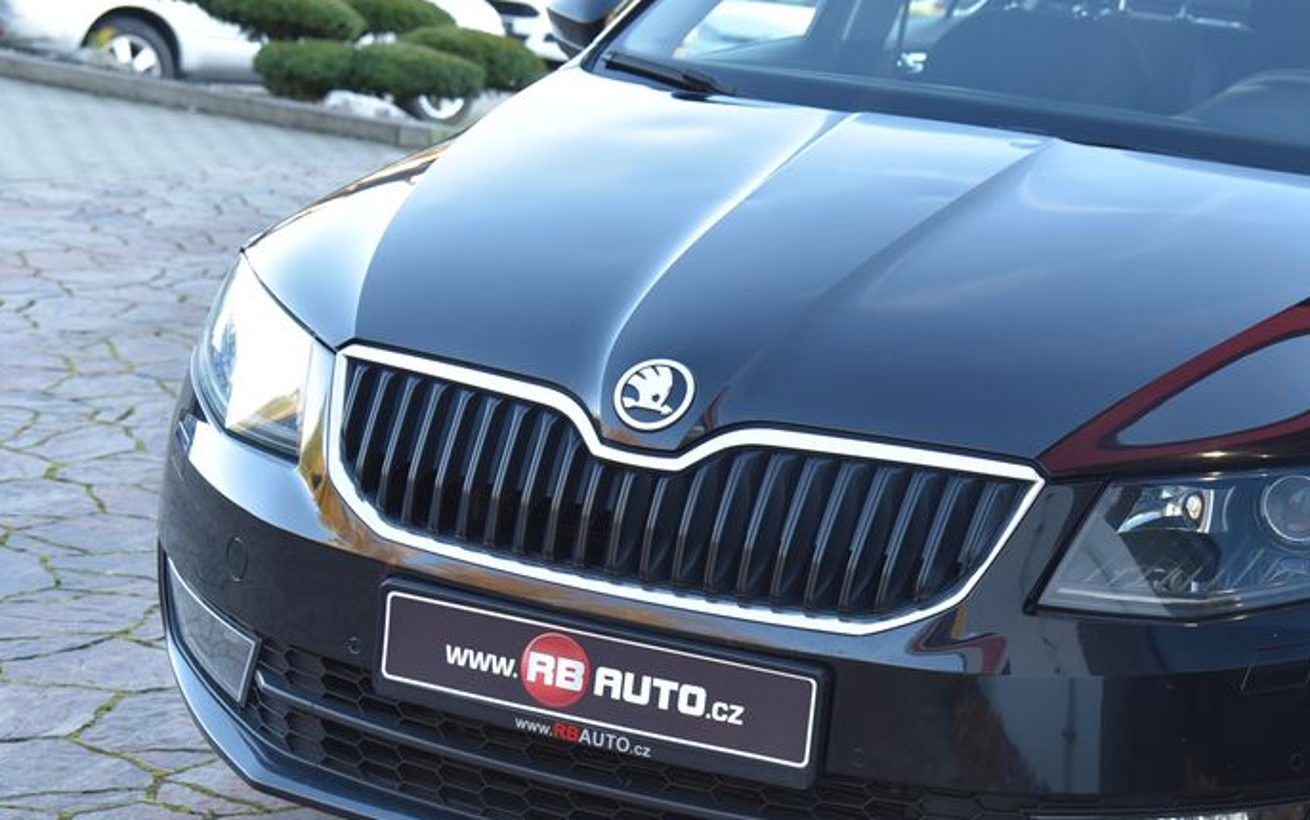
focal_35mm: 70
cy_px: 434
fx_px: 2500
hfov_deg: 29.1
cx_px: 922
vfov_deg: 18.6
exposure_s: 1/80
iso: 500
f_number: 4.5
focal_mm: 46
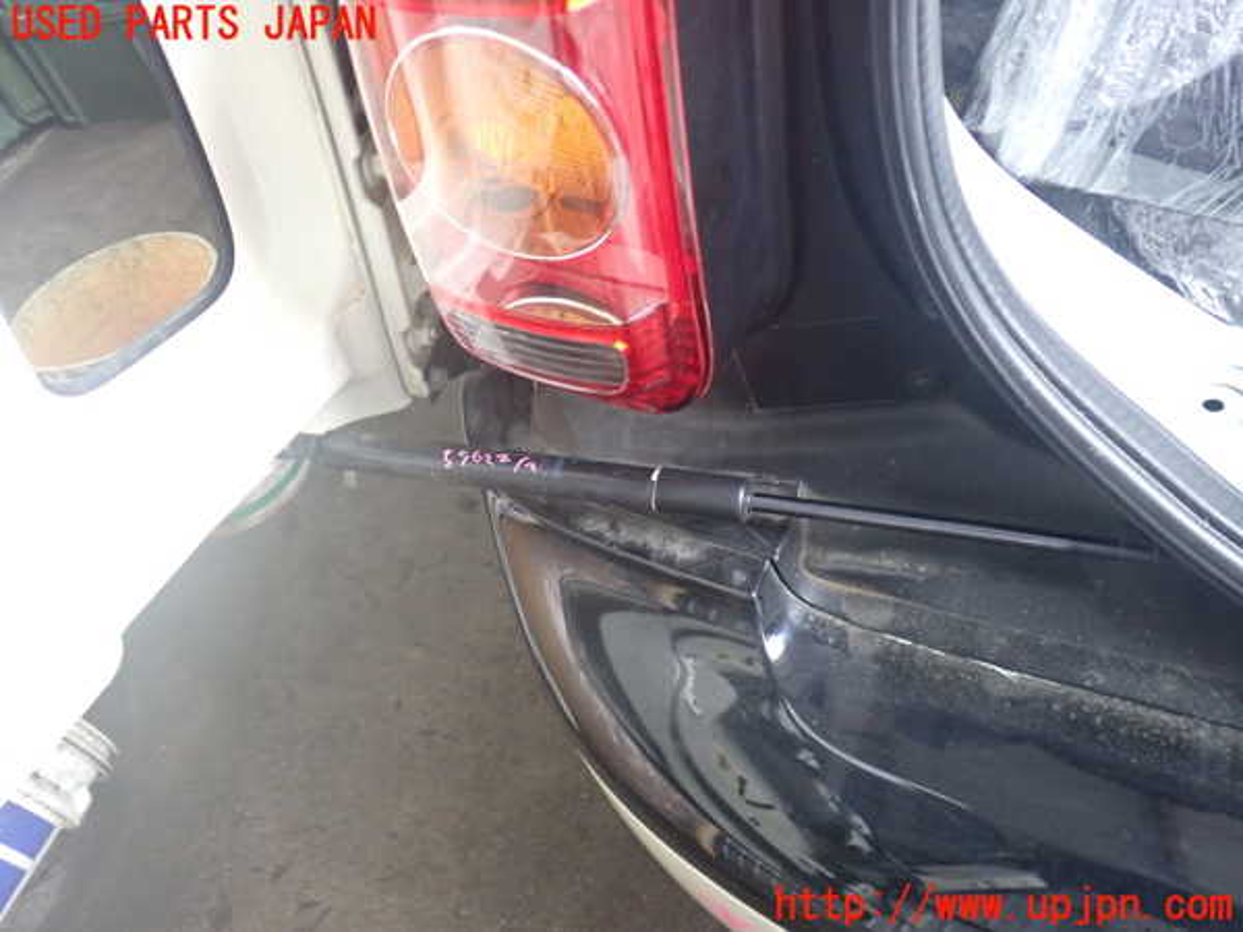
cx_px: 622
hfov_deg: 60.0
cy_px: 466
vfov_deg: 46.8
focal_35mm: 30
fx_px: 1077
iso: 640
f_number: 2.3
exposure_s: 1/160
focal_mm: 5.4
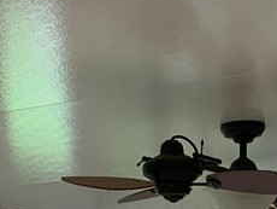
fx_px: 1033
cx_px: 251
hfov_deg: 15.1
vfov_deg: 10.6
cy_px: 417
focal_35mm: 129
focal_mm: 3
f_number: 1.8
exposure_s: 1/120
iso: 25
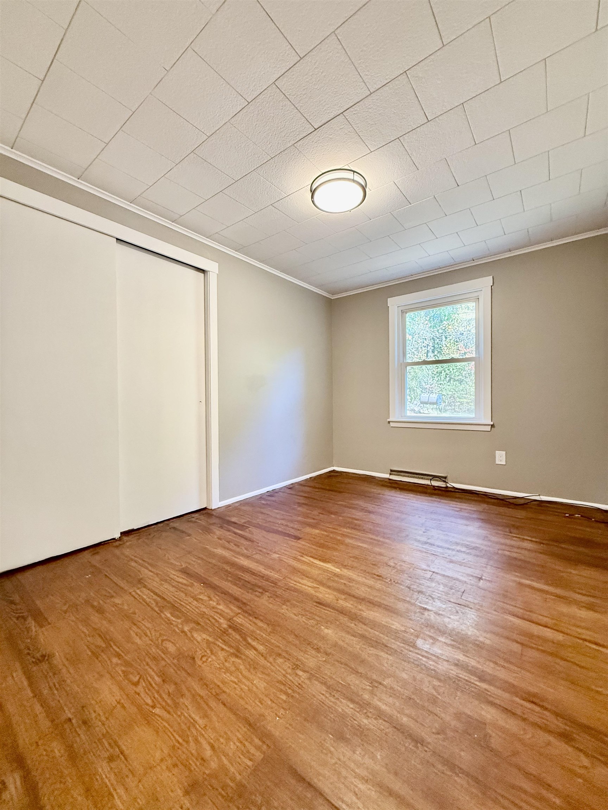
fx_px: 328
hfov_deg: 85.7
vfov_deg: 102.1
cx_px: 304
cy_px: 405
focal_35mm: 14
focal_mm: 2.22
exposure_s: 1/120
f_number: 2.2
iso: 500
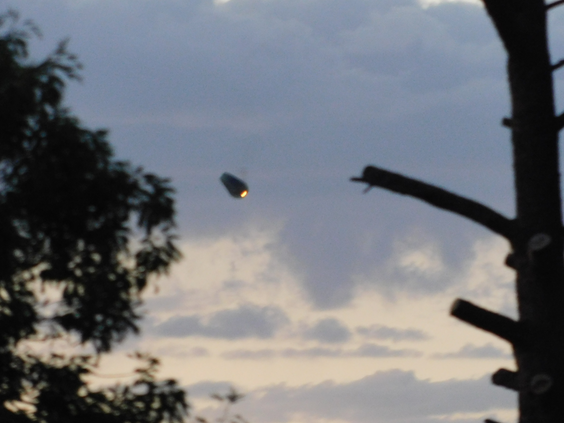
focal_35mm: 938
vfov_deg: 1.6
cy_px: 209
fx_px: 15284
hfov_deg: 2.1
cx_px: 278
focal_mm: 160
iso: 800
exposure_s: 1/13
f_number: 6.5
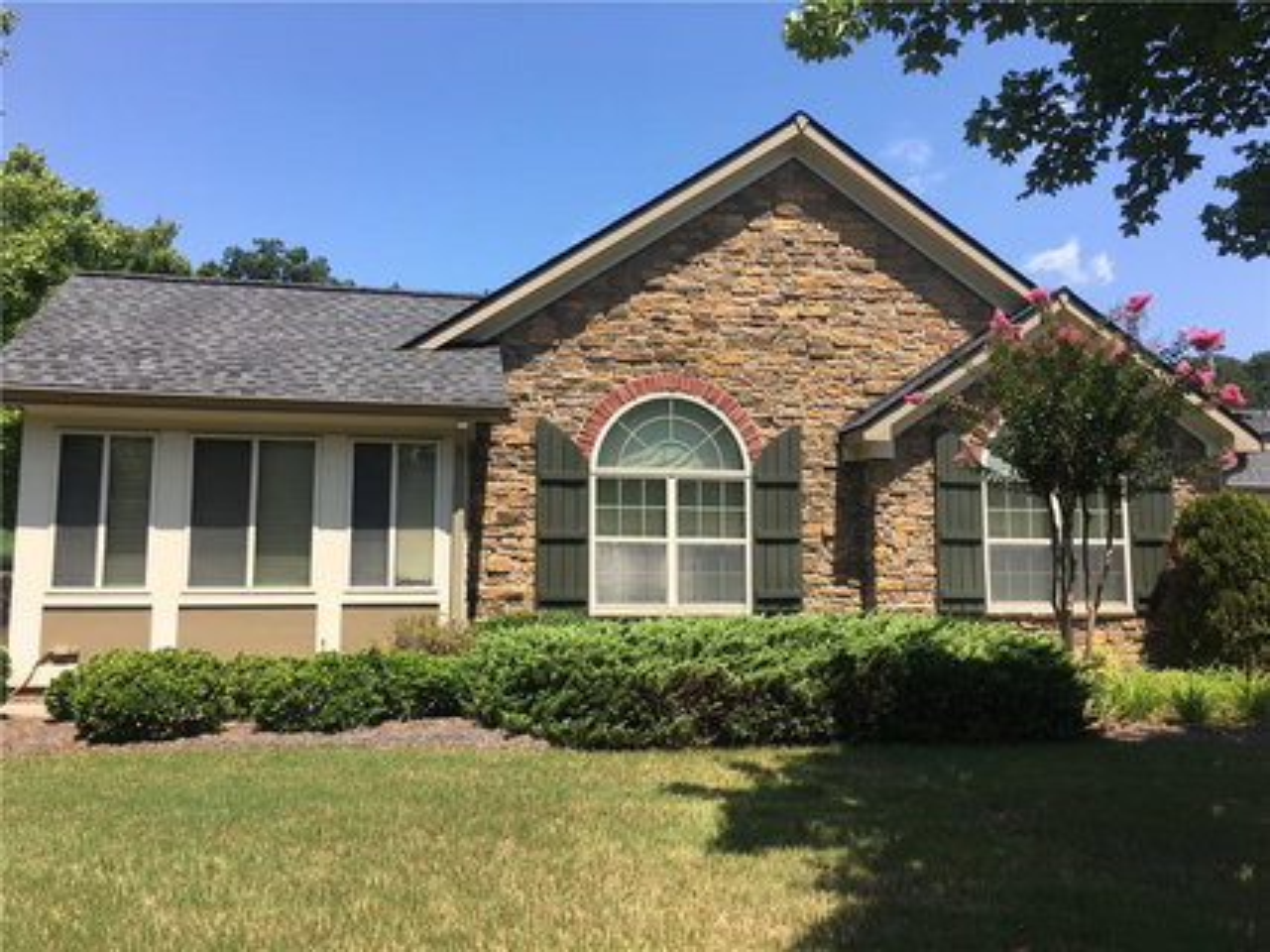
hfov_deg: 61.7
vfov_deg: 48.2
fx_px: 1064
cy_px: 476
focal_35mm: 29
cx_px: 635
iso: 25
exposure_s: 1/999
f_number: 2.2
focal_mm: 4.15
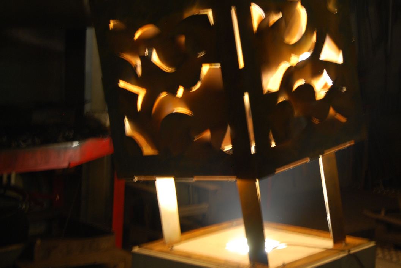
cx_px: 304
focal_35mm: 91
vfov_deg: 15.0
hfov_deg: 22.1
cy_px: 70
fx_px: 1015
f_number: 4.8
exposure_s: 1/1.3
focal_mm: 40
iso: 200
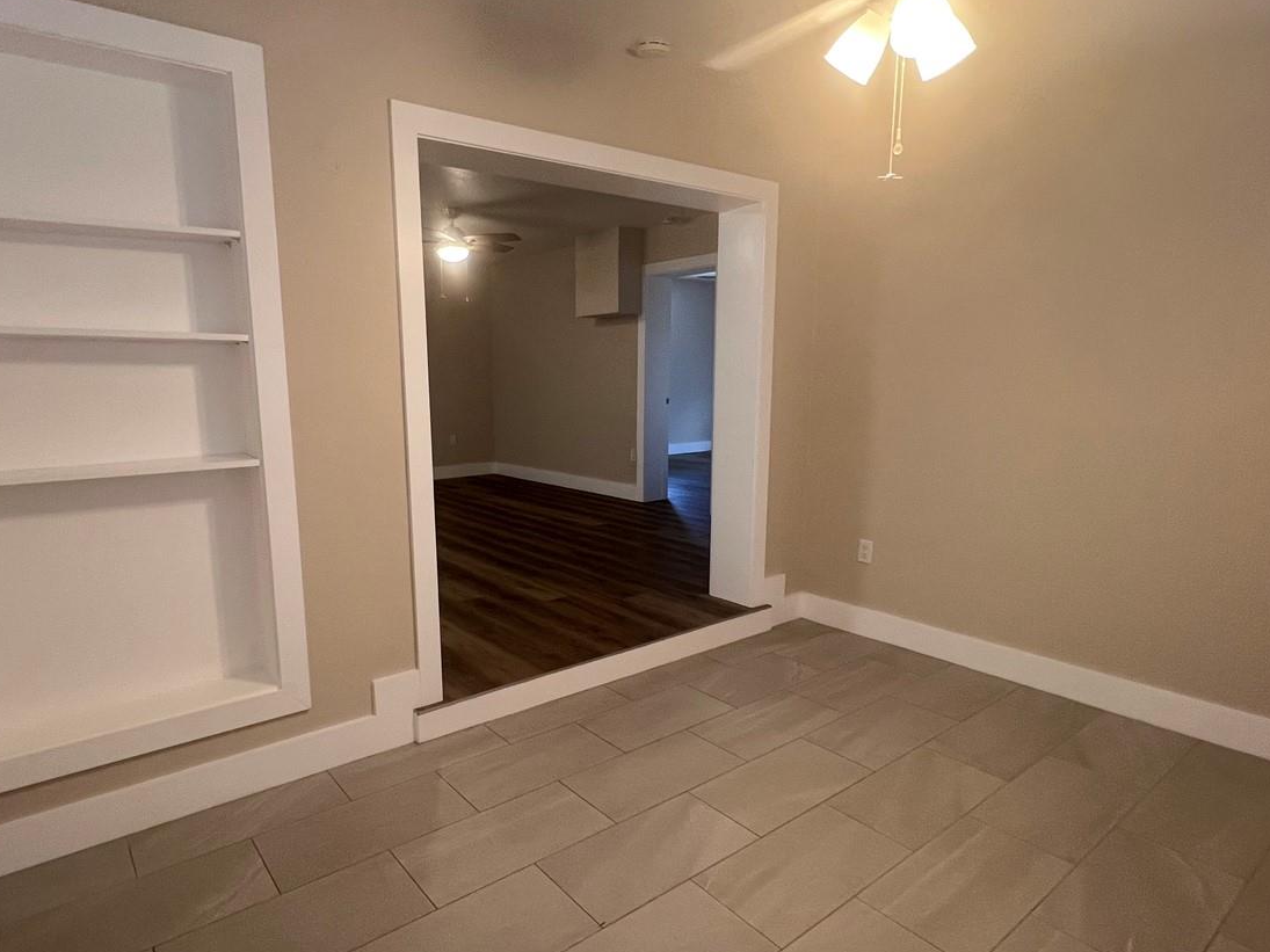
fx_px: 697
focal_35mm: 19
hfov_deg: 84.3
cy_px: 496
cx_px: 560
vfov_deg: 68.6
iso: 125
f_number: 1.8
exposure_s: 1/60
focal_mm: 1.57
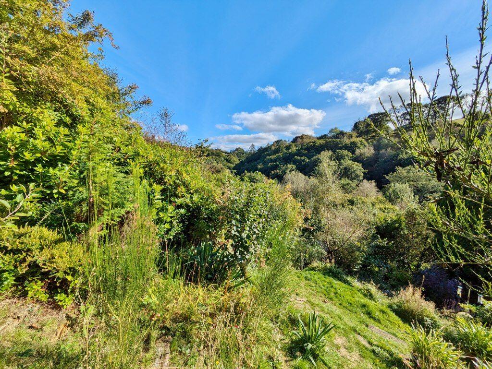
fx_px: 199
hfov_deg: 102.0
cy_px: 184
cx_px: 246
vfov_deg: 85.7
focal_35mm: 14
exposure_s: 1/1965
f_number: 2.2
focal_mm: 1.83
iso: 49
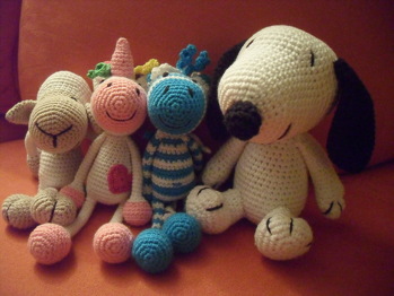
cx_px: 197
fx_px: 399
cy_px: 148
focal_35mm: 35
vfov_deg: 40.7
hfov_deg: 52.6
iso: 800
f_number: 2.8
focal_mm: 6.2
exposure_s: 1/20
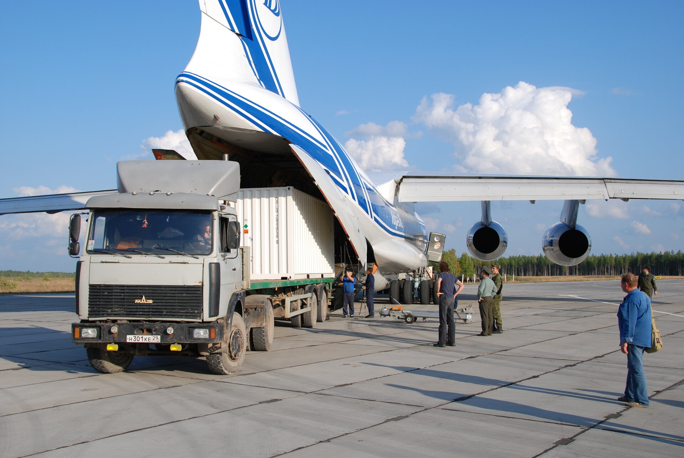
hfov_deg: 49.5
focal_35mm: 39
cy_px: 229
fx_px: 742
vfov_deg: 34.3
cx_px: 342
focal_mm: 26
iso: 100
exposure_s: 1/250
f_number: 8
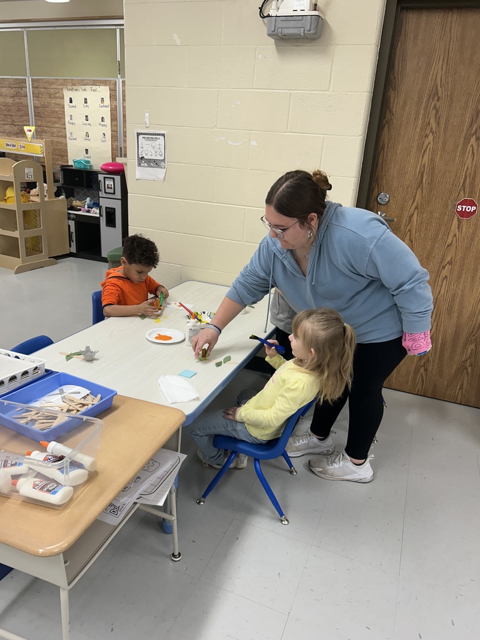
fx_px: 481
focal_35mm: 26
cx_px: 240
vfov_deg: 67.3
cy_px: 320
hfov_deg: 53.1
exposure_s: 1/120
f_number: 1.5
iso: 125
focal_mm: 5.7
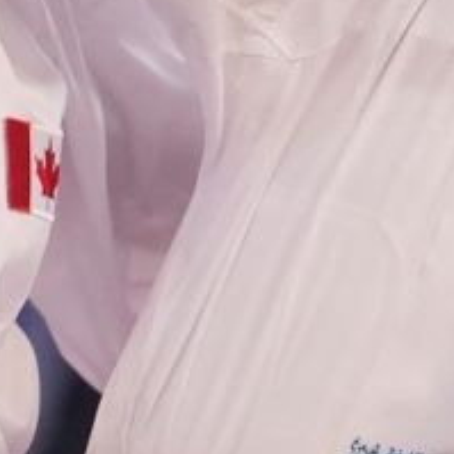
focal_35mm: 2307
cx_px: 71
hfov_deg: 0.8
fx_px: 34232
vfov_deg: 0.8
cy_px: 185
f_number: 2.8
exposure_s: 1/1000
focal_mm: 200
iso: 1600
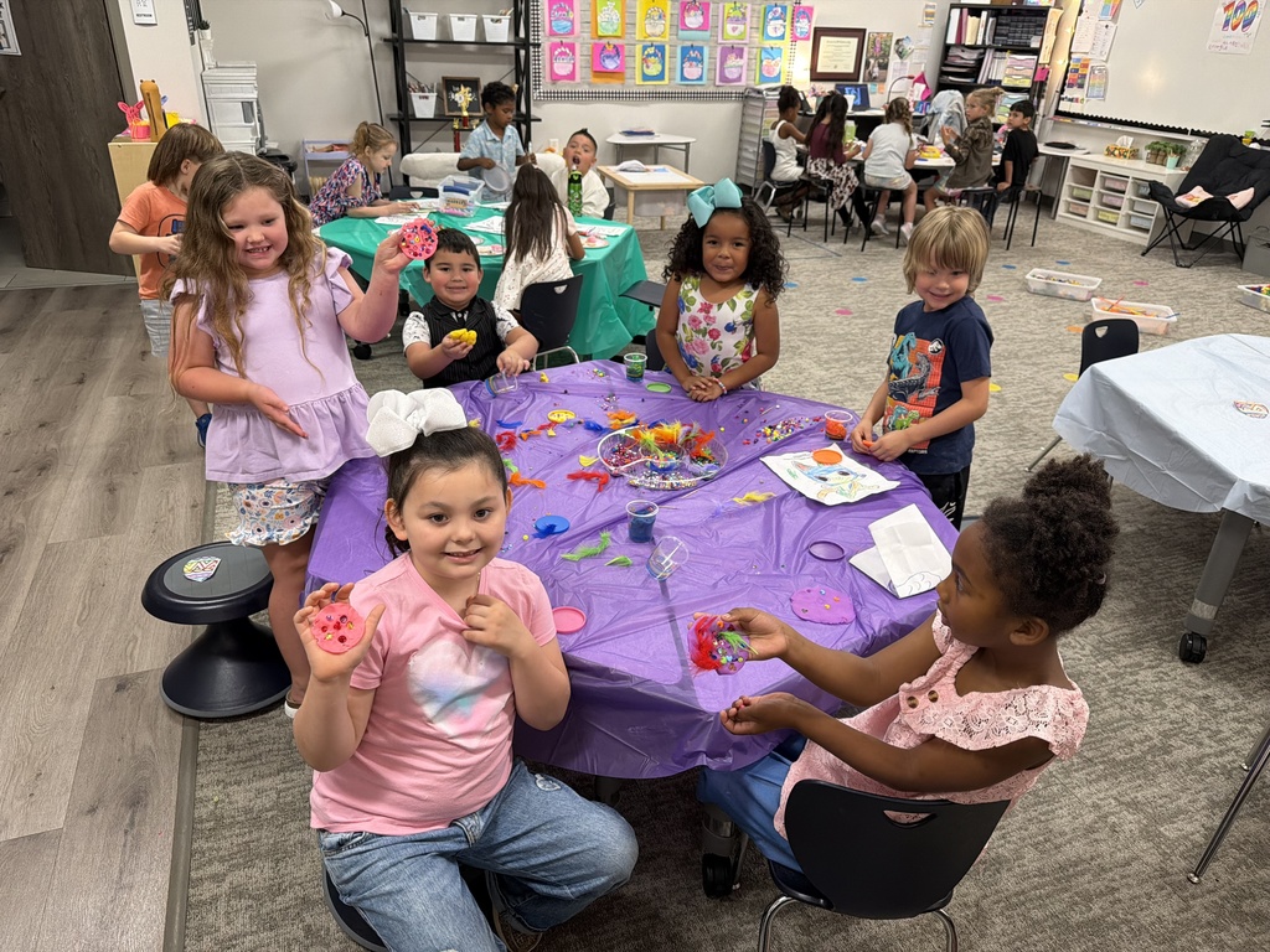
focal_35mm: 24
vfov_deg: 56.8
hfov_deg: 71.6
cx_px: 635
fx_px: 881
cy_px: 476
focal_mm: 6.76
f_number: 1.78
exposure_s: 1/60
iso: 320
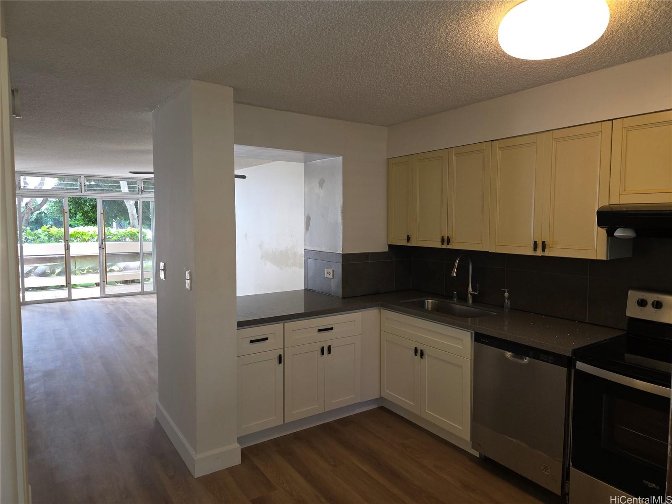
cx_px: 336
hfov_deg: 73.9
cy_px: 252
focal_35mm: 23
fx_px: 446
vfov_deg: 58.9
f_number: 1.8
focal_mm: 5.4
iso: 80
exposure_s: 1/60
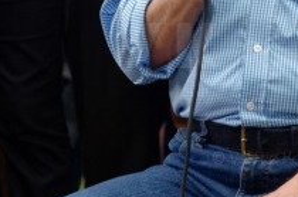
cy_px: -126
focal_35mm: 743
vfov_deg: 1.8
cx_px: 429
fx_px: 6136
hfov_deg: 2.8
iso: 200
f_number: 4.5
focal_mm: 130
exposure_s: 1/125
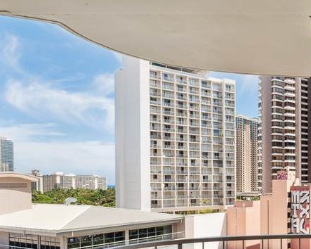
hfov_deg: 39.6
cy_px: 190
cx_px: 338
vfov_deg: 38.0
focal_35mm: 38
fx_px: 350
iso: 200
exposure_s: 1/320
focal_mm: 14
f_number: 9
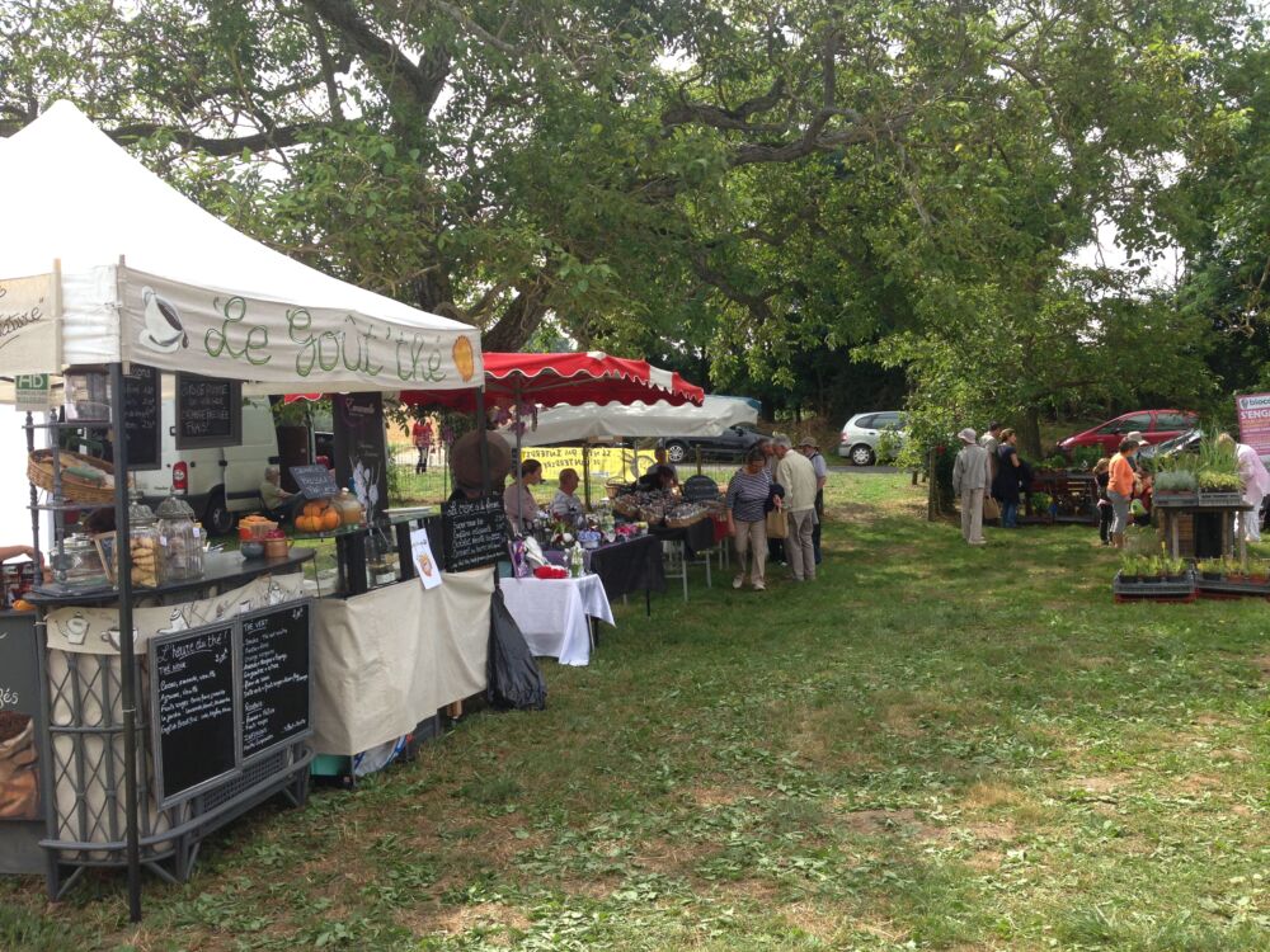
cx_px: 635
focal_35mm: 33
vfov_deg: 42.9
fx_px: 1211
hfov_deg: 55.4
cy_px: 476
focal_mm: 4.13
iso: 64
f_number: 2.4
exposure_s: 1/695
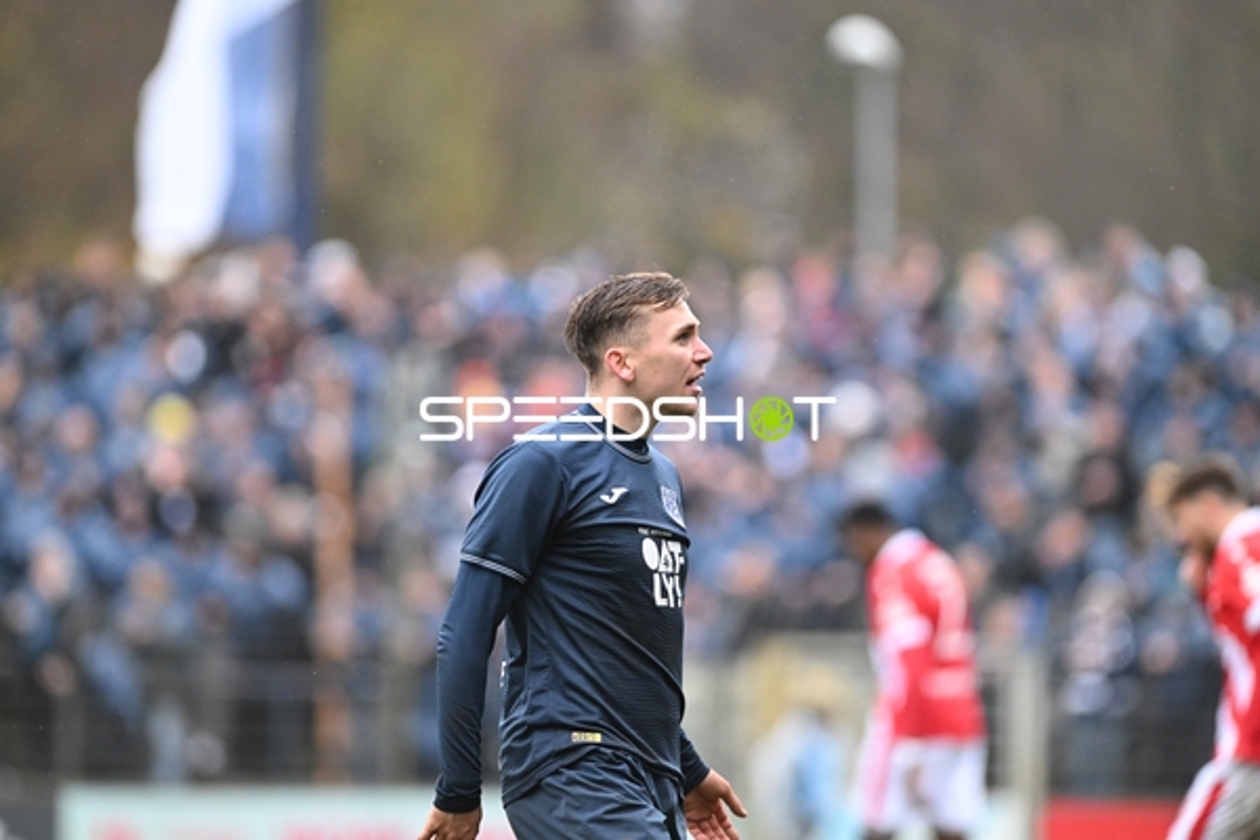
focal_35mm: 300
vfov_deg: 4.6
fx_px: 10499
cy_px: 420
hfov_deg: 6.9
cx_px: 630
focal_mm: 300
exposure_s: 1/2000
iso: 4000
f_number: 2.8
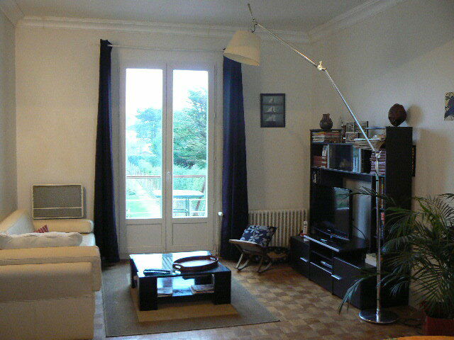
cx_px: 227
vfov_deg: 39.7
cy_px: 170
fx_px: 472
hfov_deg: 51.4
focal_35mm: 36
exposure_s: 1/10
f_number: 2.8
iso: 200
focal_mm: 6
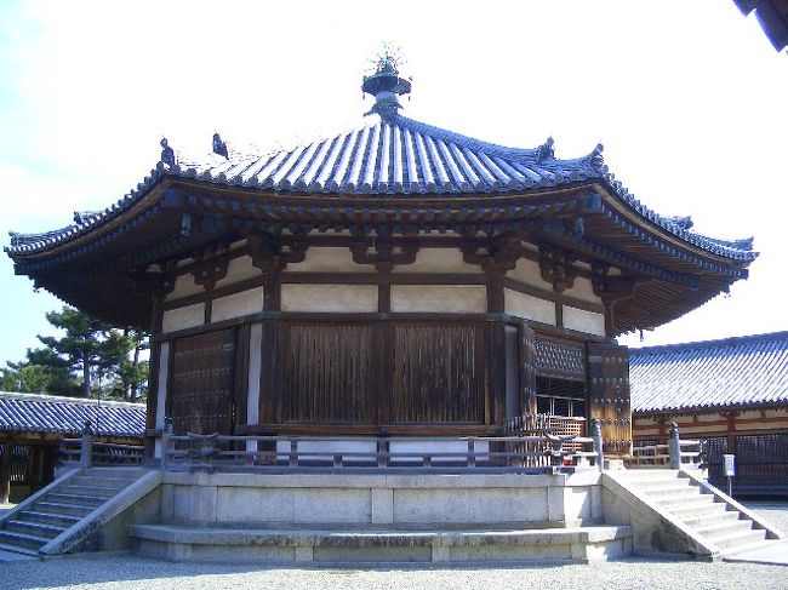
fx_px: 796
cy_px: 295
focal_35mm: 35
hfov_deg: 52.6
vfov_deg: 40.7
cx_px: 394
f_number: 4.3
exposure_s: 1/200
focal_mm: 5.8
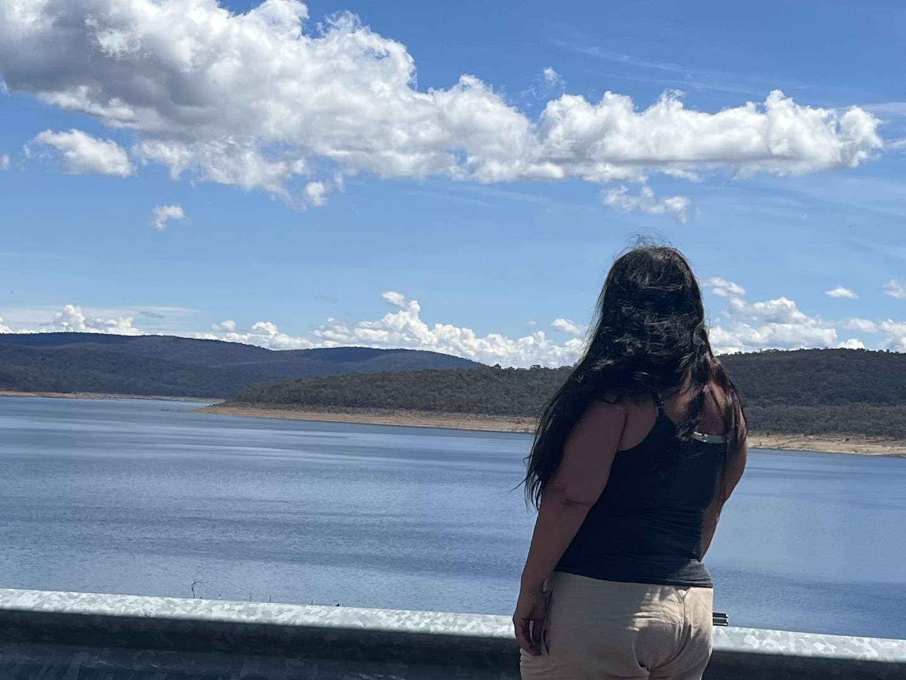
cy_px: 340
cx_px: 453
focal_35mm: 26
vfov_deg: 53.1
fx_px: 680
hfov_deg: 67.3
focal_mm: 5.1
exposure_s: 1/5556
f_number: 1.6
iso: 50
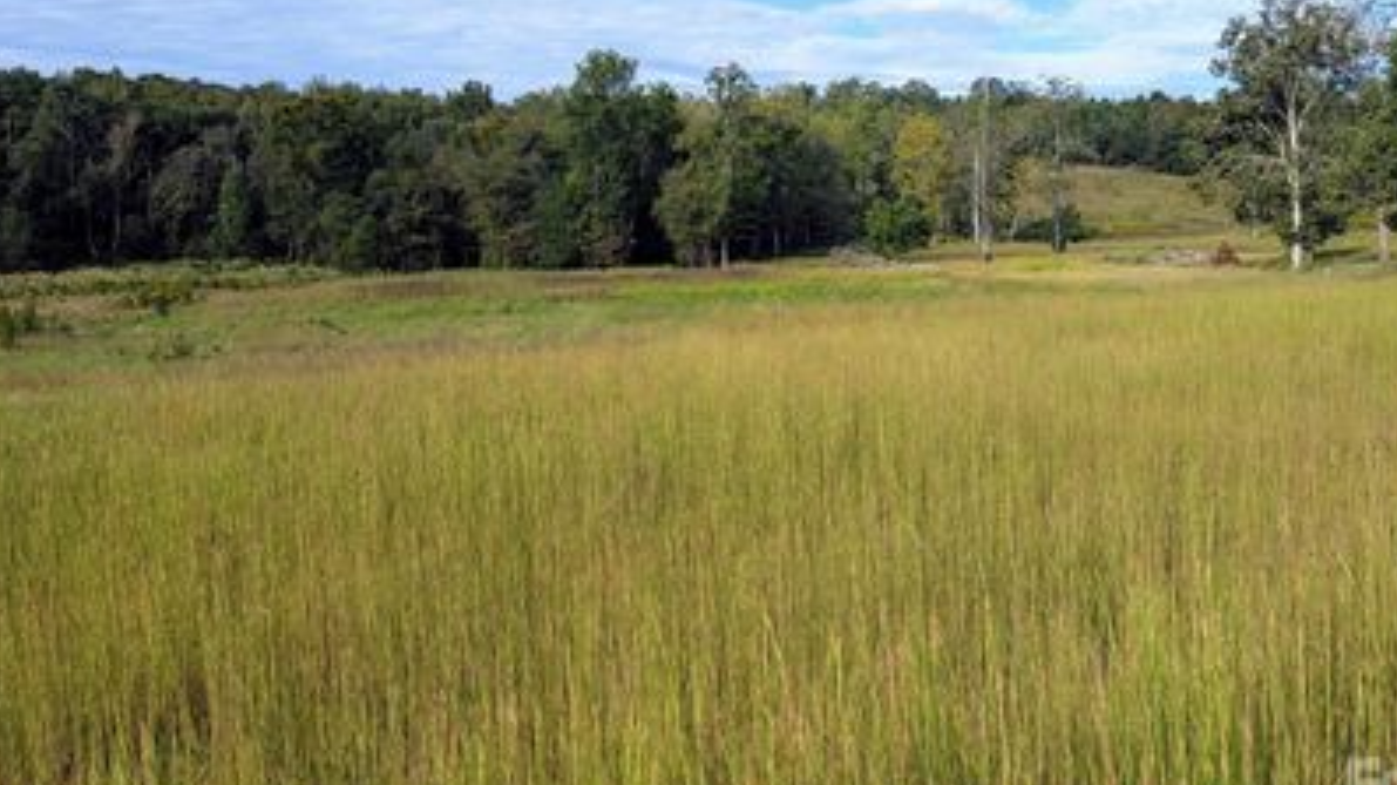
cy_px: 257
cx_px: 750
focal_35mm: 33
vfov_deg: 35.2
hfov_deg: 59.4
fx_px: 1222
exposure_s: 1/718
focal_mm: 6.9
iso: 20
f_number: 1.68
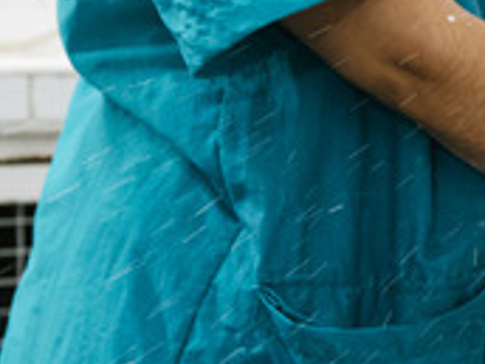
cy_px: -141
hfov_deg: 11.9
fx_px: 2144
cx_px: 863
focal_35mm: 153
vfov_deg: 9.5
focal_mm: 35
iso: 1600
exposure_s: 1/200
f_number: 3.5
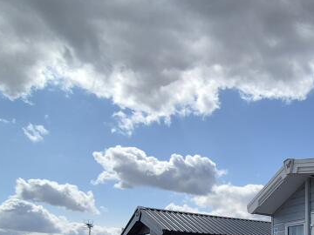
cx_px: 324
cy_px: 247
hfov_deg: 42.3
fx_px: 336
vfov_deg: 34.3
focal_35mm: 37
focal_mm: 2.2
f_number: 2.2
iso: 50
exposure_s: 1/3848
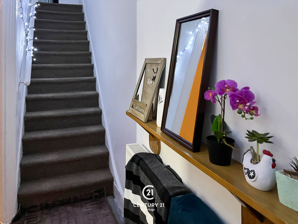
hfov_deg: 67.3
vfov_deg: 53.1
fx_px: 224
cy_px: 112
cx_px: 149
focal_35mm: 26
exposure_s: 1/34
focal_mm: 5.1
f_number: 1.6
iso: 640
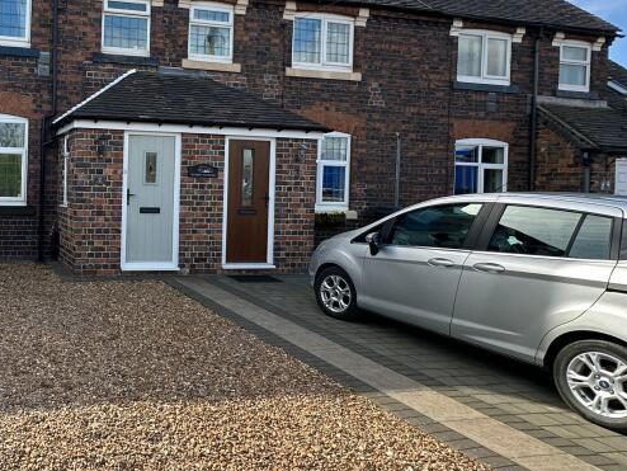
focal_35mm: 29
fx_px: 526
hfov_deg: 53.8
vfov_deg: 47.9
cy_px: 183
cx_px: 62
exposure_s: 1/373
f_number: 2.2
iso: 40
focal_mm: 2.22
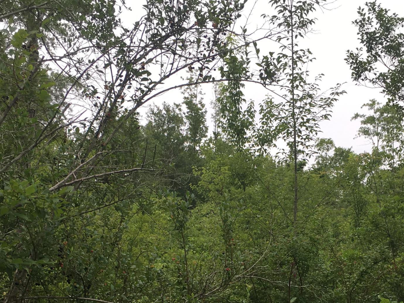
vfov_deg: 22.5
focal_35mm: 63
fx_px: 735
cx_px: 228
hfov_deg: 30.7
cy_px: 296
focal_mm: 4.15
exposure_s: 1/519
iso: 25
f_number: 2.2
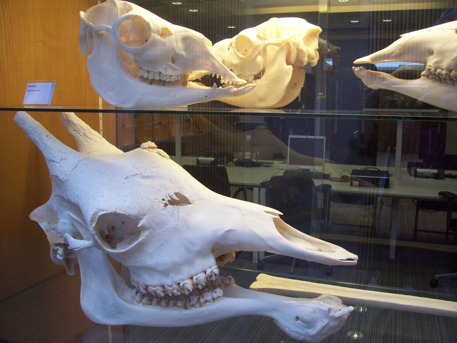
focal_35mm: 34
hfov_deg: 54.0
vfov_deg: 41.8
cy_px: 172
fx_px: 449
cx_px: 228
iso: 80
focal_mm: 5.6
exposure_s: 1/38.9
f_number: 2.7
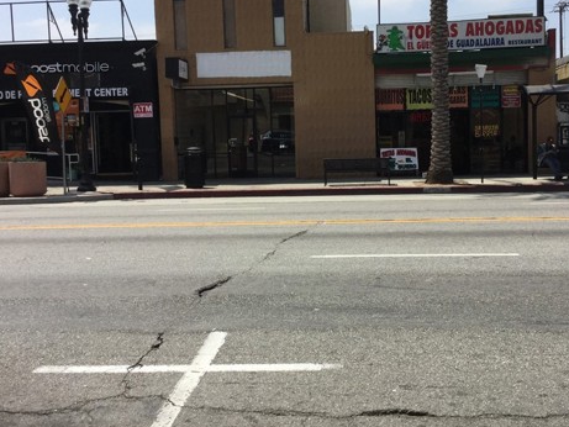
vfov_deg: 33.5
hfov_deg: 43.7
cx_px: 326
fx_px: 707
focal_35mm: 43
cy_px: 178
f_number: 2.4
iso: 25
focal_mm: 3.3
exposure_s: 1/1698
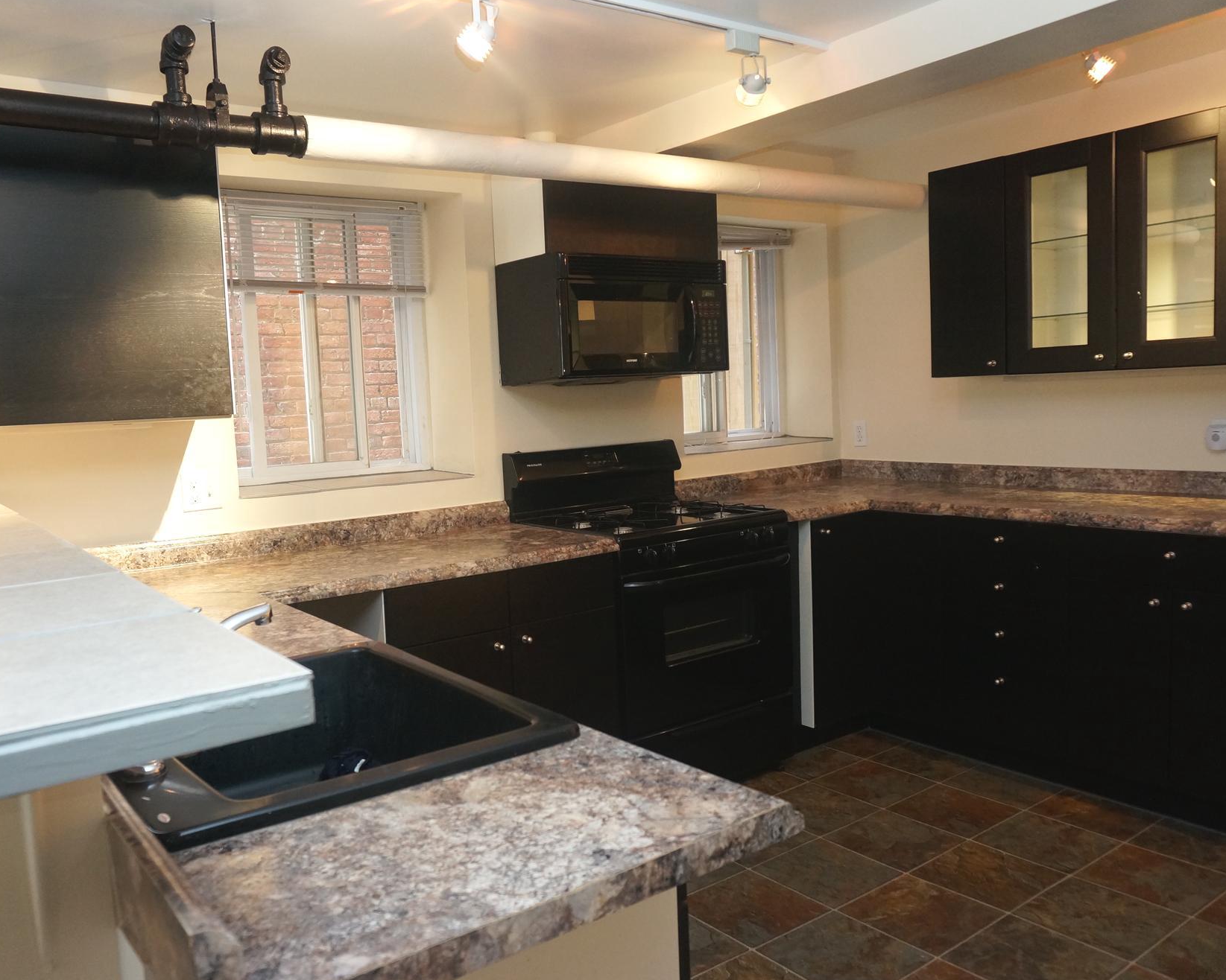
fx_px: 1016
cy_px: 491
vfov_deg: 51.5
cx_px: 553
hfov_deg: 62.1
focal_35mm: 28
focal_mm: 16
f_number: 4
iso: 1000
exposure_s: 1/60
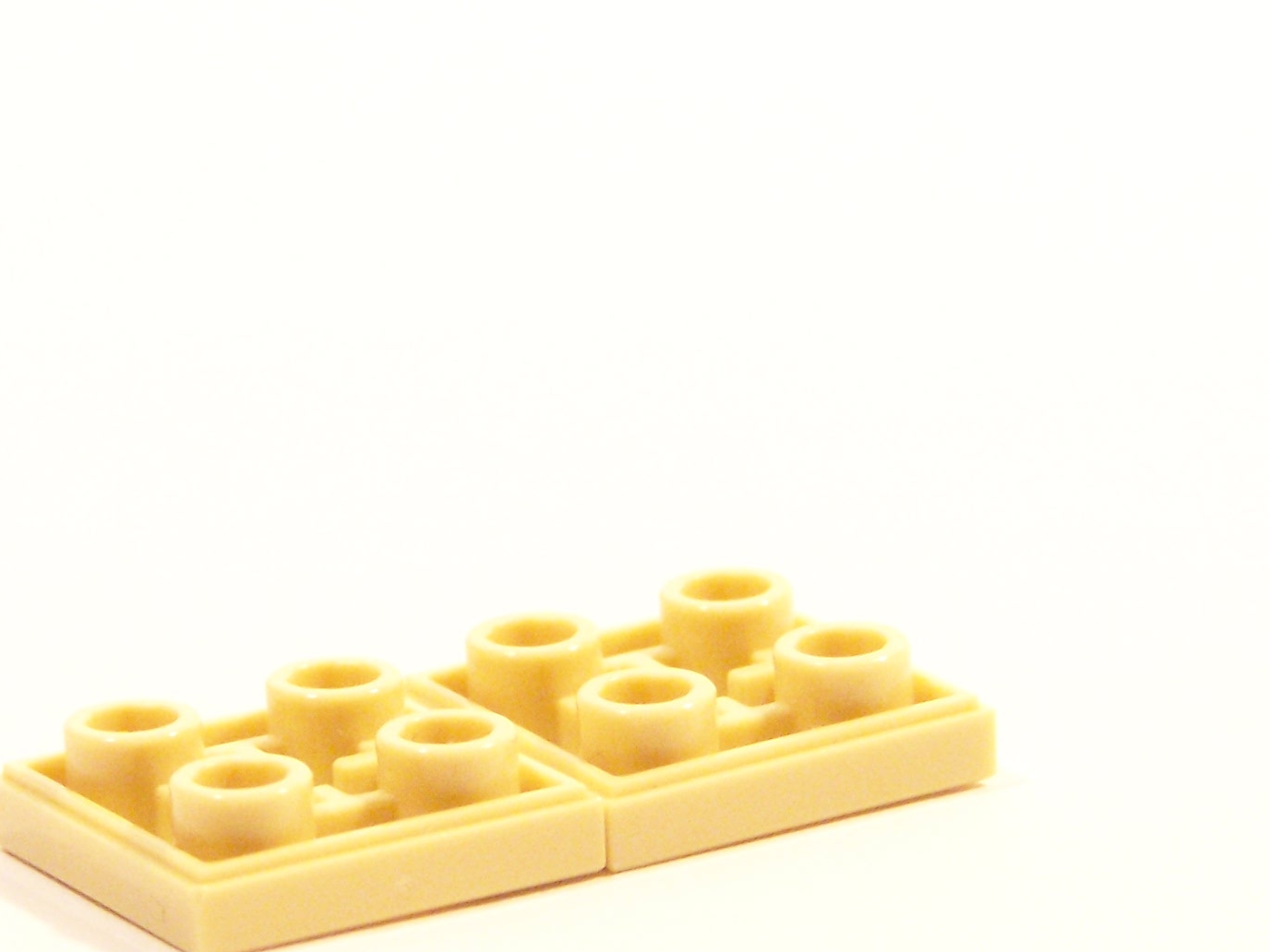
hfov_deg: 9.0
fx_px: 8035
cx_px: 422
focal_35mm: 219
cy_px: 562
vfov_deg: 6.8
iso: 400
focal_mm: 19.4
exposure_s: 1/30
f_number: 3.6
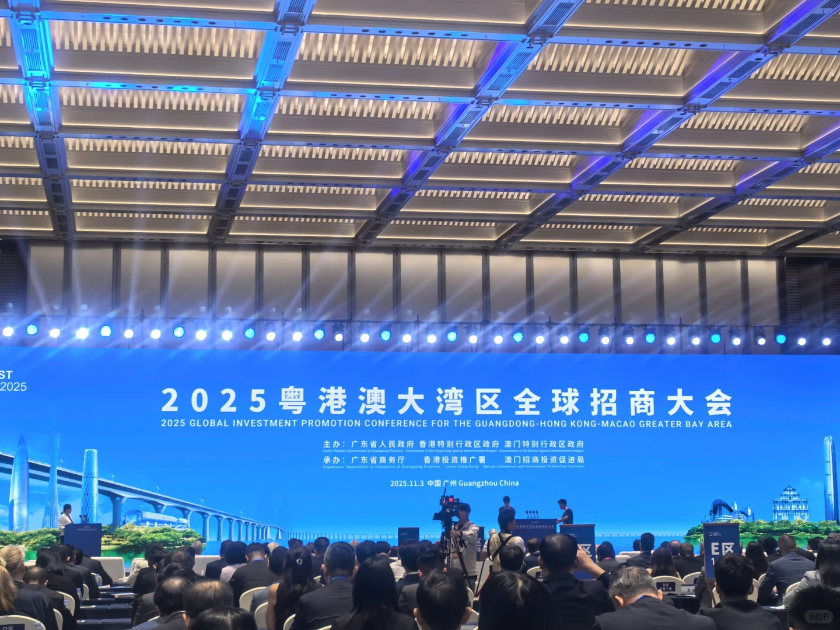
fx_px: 1674
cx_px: 420
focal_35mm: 69
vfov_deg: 21.3
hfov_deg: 28.2
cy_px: 315
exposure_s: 1/100
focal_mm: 5.75
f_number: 2
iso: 80
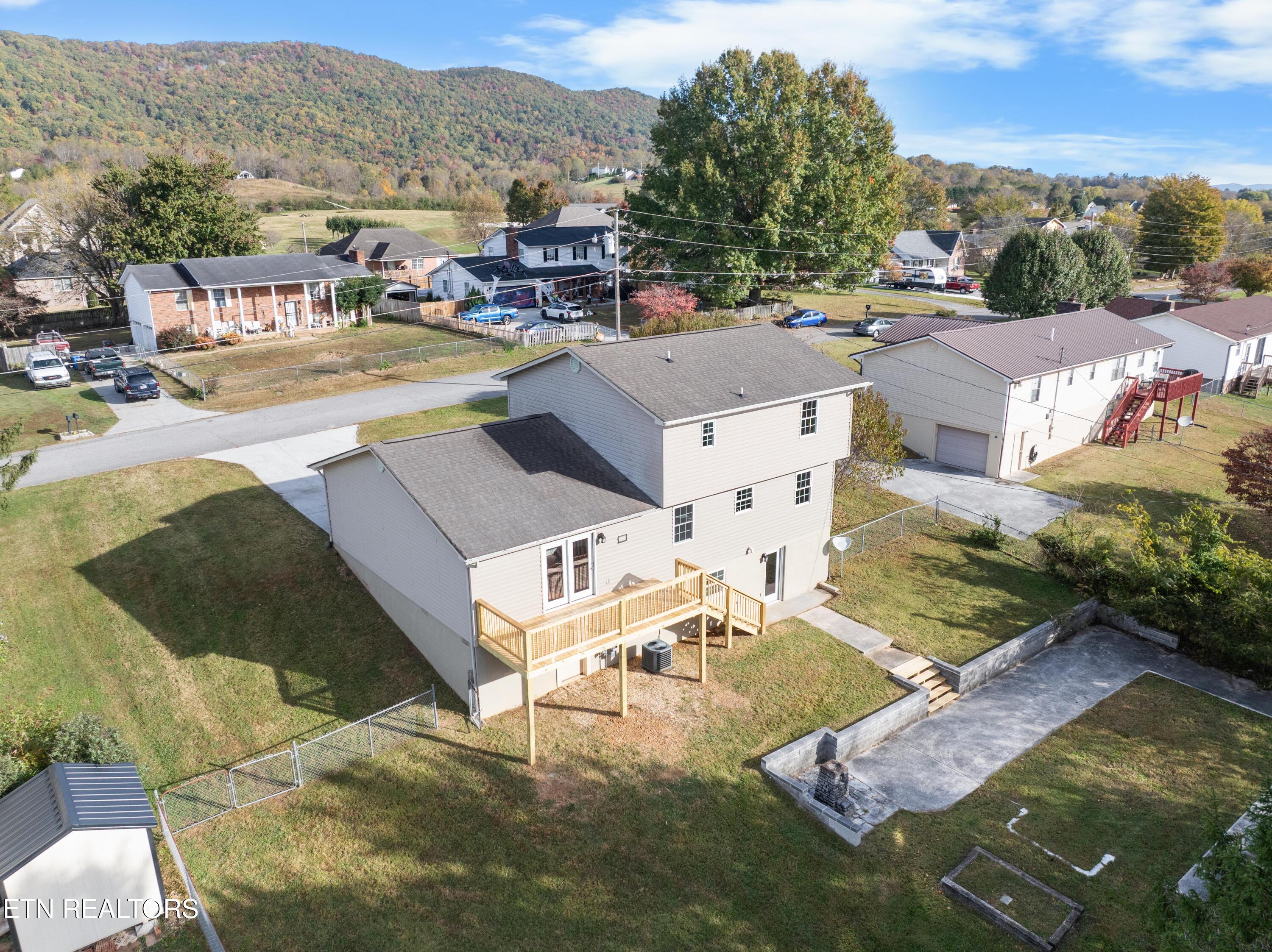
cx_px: 636
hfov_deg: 71.6
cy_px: 476
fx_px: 881
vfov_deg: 56.8
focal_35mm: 24
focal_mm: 12.29
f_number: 2.8
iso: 150
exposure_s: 1/120
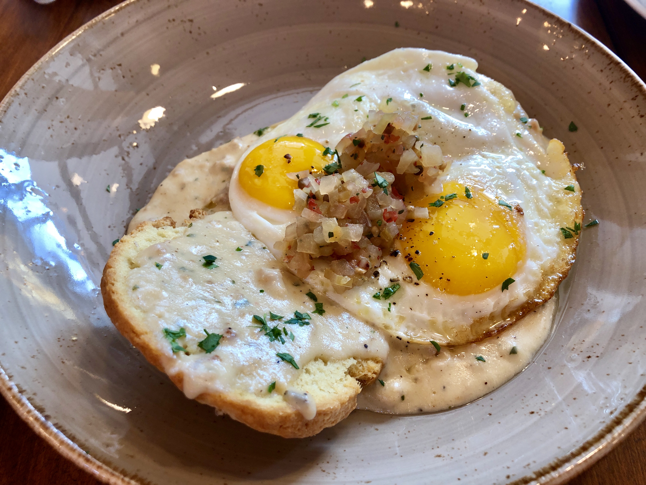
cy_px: 242
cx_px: 323
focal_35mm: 28
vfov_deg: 49.7
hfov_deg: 63.4
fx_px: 523
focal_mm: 3.99
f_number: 1.8
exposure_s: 1/30
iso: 25
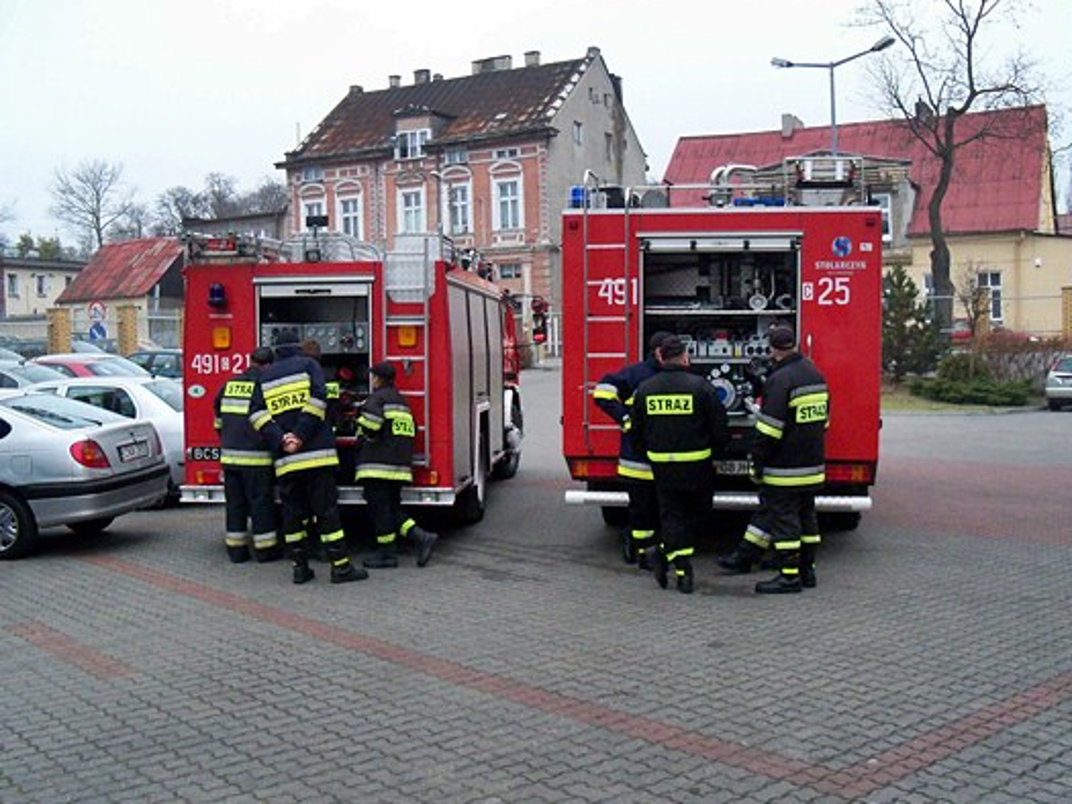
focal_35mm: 40
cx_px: 547
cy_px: 449
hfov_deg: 46.8
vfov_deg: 35.9
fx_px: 1239
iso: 400
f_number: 3.5
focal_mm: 6.2
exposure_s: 1/500
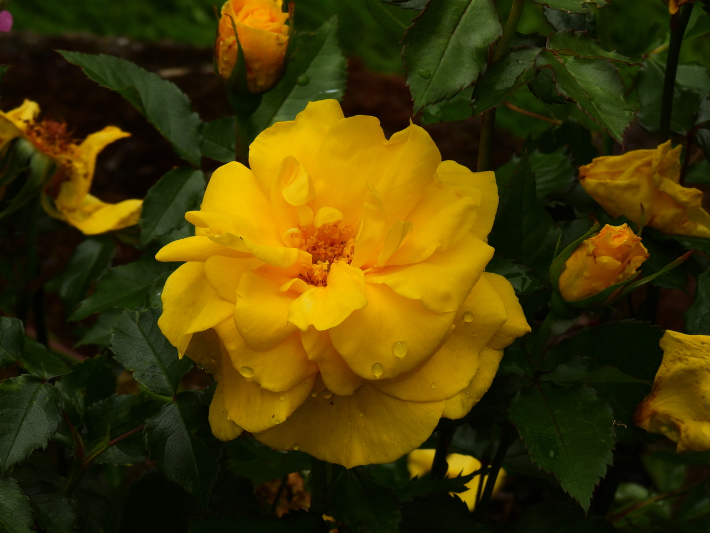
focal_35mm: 200
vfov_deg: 7.4
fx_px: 4102
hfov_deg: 9.9
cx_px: 355
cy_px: 266
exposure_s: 1/1250
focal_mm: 35.7
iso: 100
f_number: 4.5
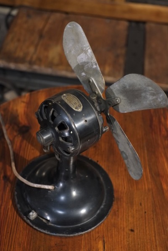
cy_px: 126
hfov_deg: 25.5
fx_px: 371
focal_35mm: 53
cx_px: 84
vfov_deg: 37.5
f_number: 3.6
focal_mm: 35
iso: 3200
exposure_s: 1/125
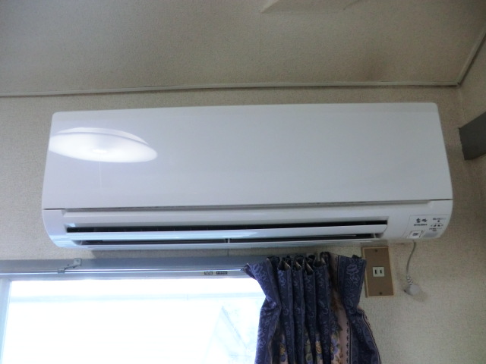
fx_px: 337
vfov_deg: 56.8
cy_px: 182
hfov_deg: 71.6
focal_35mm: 24
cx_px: 243
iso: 320
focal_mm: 4.3
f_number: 3.2
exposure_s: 1/60
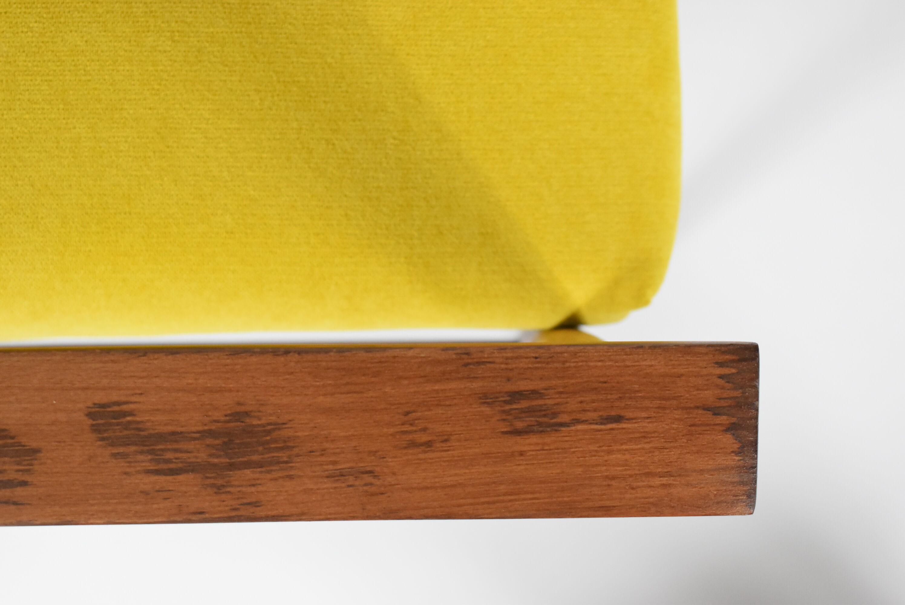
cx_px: 452
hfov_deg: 29.2
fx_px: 1736
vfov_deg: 19.8
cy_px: 302
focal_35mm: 69
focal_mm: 46
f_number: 5.3
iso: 2200
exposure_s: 1/125
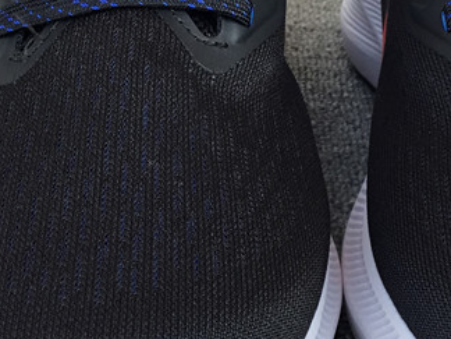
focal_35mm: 86
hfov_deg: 22.6
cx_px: 309
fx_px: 1120
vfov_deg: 17.2
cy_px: 137
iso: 40
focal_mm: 3.3
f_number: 2.4
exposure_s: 1/100
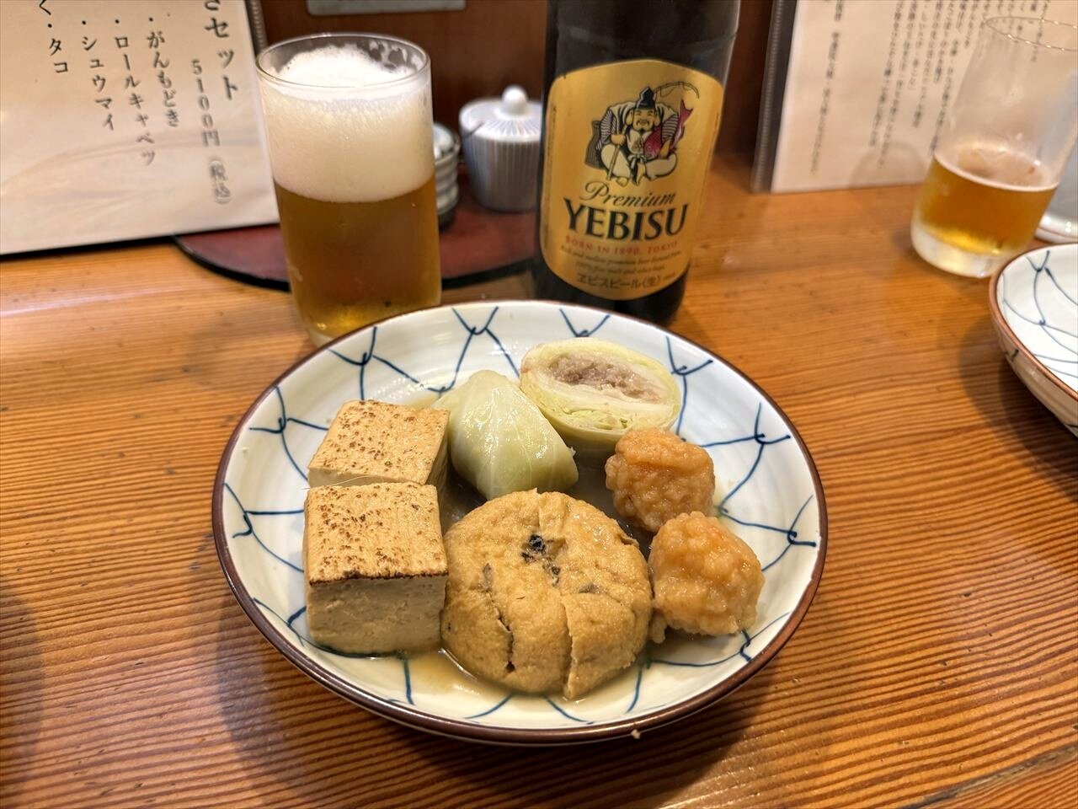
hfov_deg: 71.6
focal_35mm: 24
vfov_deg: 56.8
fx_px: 747
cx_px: 539
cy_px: 404
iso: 320
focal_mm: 6.8
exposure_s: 1/60
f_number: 1.8
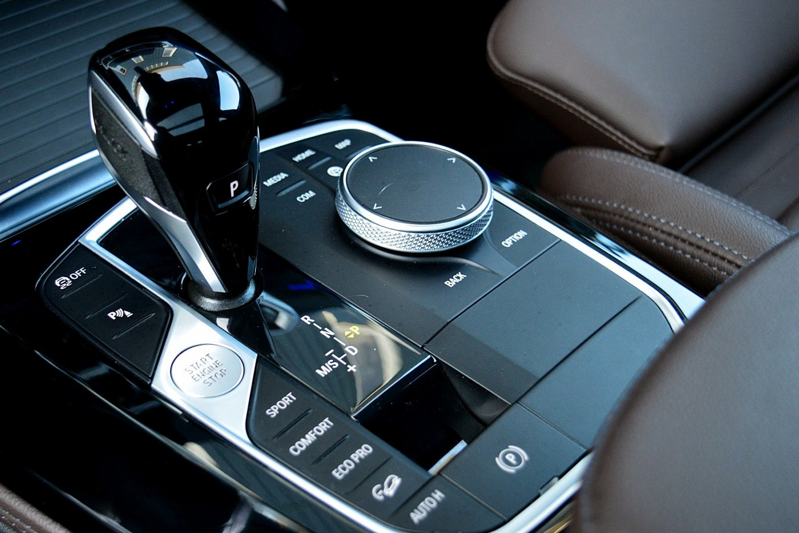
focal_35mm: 47
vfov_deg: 28.6
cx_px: 336
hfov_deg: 41.8
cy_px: 281
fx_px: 1043
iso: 800
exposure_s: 1/60
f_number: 4
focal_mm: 26
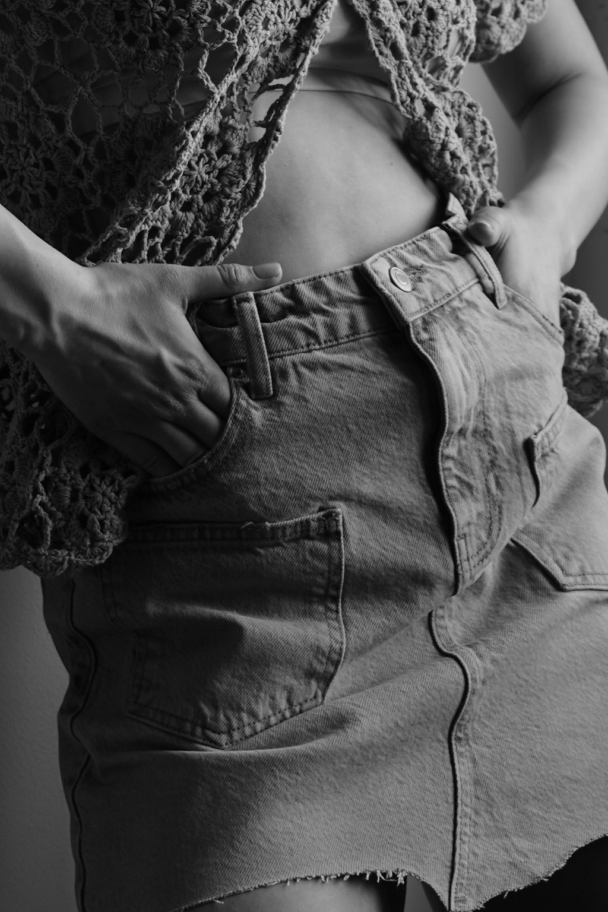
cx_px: 35
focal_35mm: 130
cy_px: -34
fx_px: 3293
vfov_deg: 15.4
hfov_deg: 10.5
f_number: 5
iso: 200
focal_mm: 52
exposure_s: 1/100
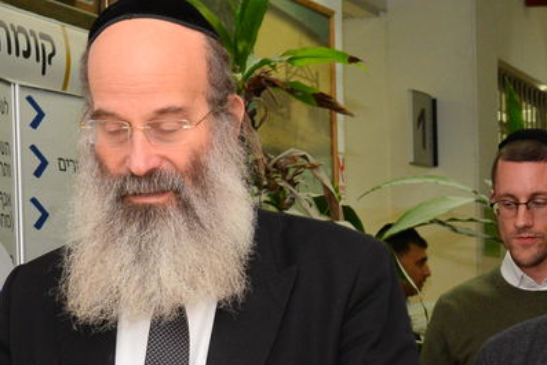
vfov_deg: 10.1
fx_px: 2037
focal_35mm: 134
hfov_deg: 14.9
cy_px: 411
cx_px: 609
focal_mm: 38
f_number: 5.6
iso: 2000
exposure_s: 1/125
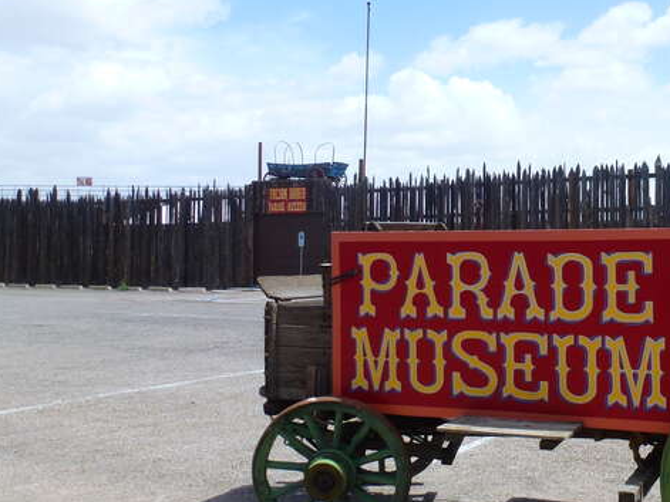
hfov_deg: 41.1
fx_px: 851
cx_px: 538
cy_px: 233
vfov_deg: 32.8
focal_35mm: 44
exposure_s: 1/800
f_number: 4
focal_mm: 4.7
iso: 100
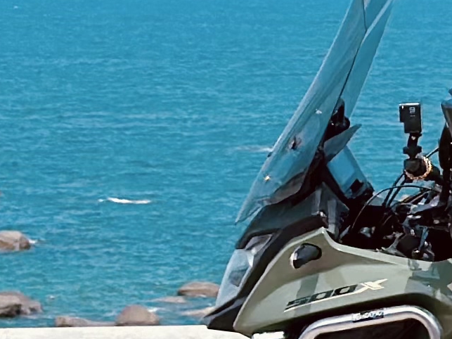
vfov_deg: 4.9
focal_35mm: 301
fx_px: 3930
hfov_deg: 6.5
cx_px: 710
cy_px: -138
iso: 100
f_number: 1.78
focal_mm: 6.86
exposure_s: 1/8197
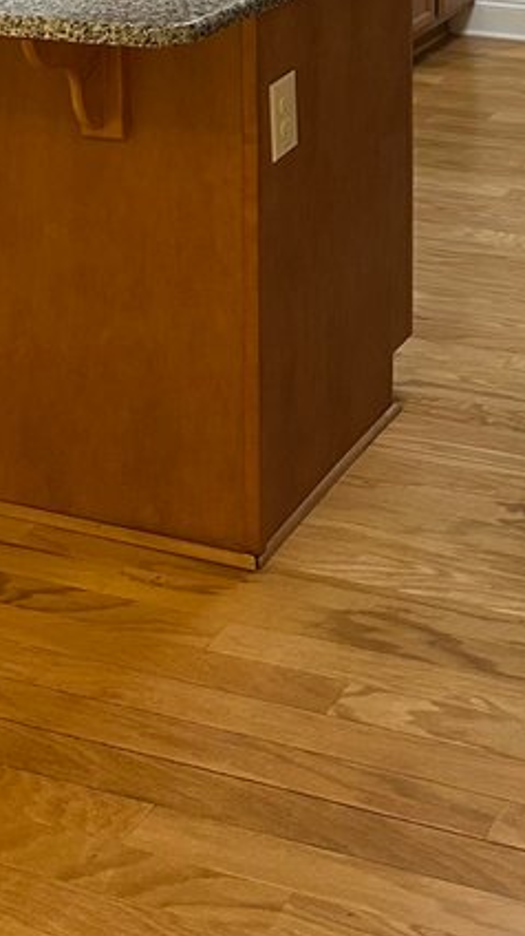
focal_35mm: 70
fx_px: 1735
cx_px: 495
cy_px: -169
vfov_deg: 26.9
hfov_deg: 16.9
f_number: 1.78
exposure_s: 1/60
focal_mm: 6.86
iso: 320
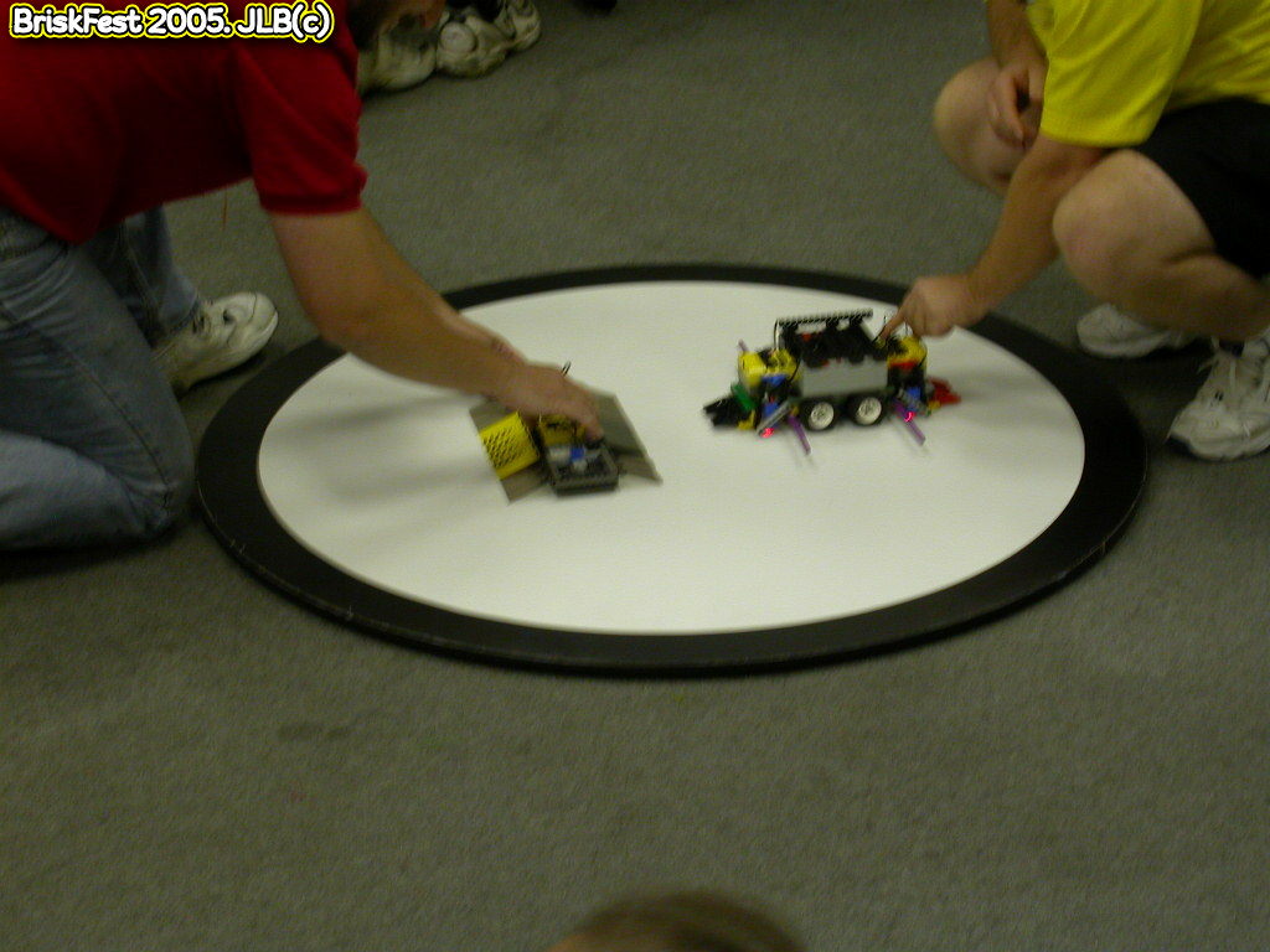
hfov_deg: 17.7
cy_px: 476
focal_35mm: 111
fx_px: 4072
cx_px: 635
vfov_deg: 13.3
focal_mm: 23.1
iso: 100
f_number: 4.2
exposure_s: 1/11.8
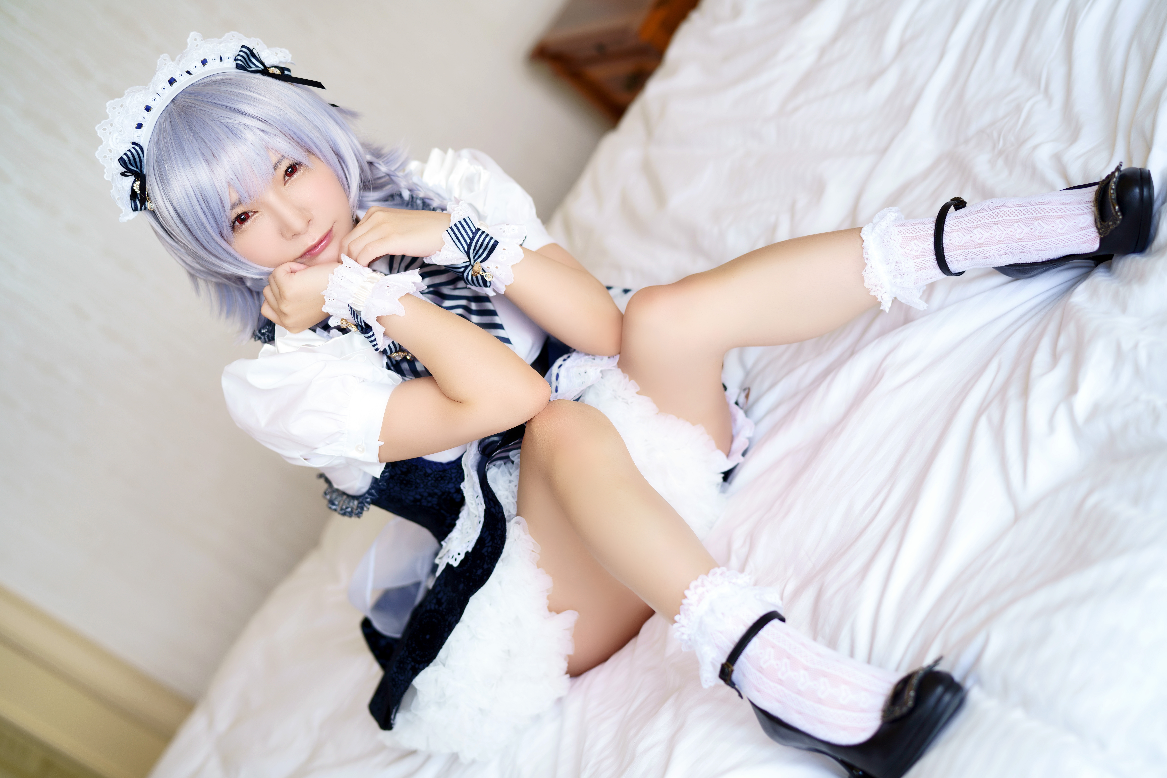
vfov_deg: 27.0
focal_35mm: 50
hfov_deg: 39.6
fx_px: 1621
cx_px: 584
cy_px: 389
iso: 100
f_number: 2
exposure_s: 1/200
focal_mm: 50
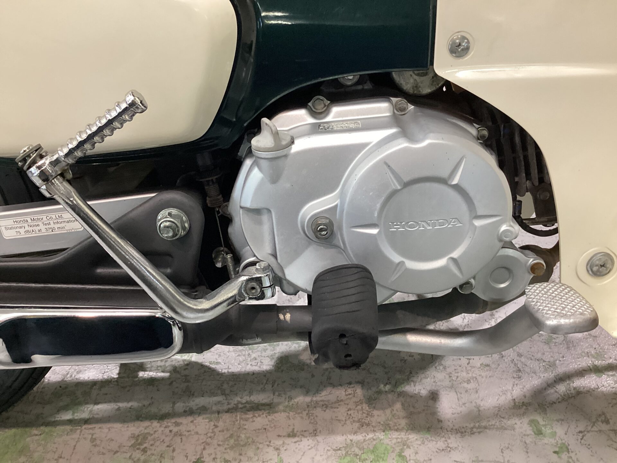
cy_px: 232
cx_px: 308
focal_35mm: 31
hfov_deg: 58.4
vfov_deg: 45.4
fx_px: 553
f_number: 2.4
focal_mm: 3.3
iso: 160
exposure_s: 1/60
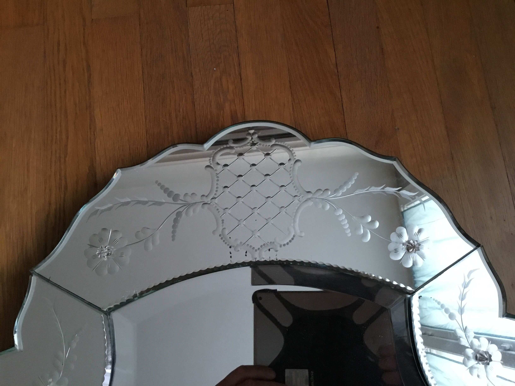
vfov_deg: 45.4
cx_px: 258
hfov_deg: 58.4
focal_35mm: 31
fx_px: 461
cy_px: 193
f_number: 2.4
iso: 200
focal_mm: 3.3
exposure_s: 1/20
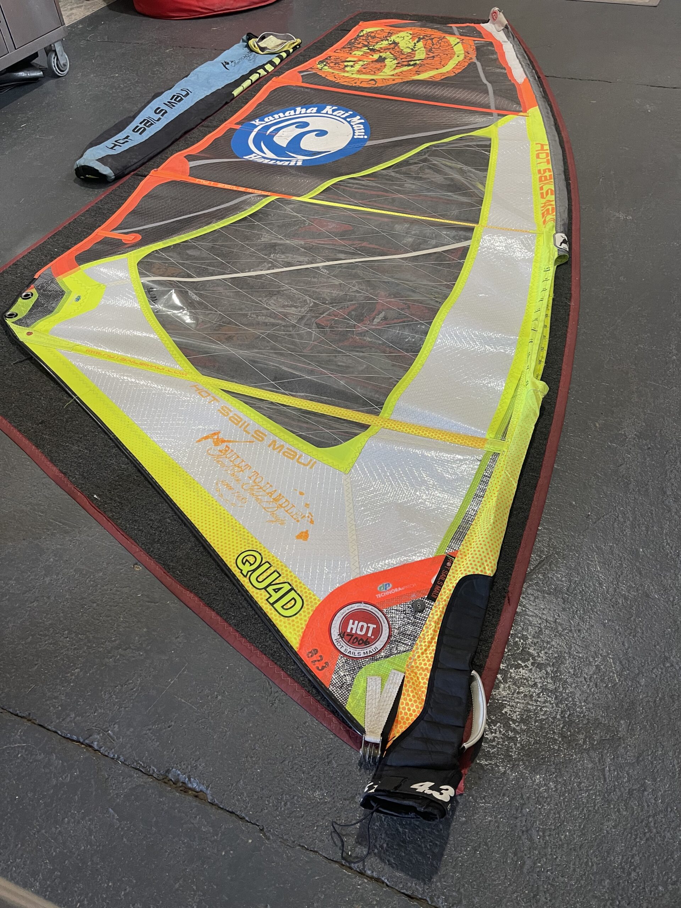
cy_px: 454
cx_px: 340
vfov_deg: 69.4
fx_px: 656
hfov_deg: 54.9
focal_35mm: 25
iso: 200
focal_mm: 5.1
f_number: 1.6
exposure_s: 1/60
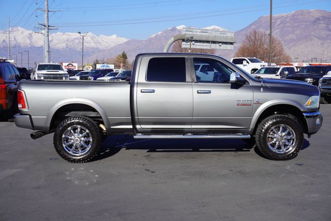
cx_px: 166
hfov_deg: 41.1
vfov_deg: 28.1
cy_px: 110
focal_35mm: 48
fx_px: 442
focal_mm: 32
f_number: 11
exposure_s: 1/160
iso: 100
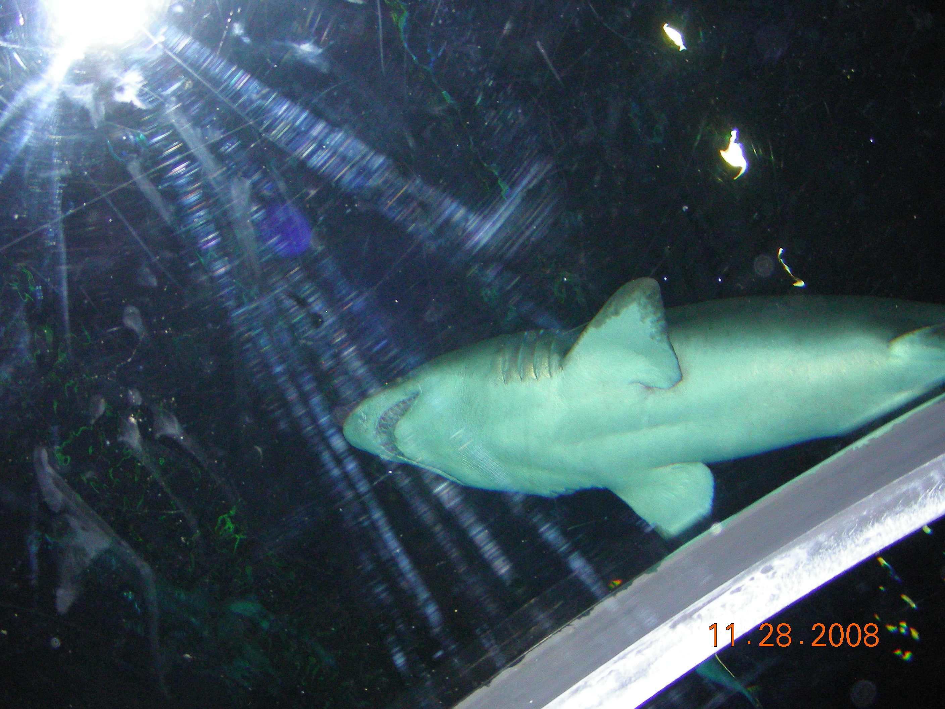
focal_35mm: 38
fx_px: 1037
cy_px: 354
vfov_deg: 37.7
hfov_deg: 49.0
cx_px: 472
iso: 200
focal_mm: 6.3
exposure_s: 1/60.1
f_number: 3.5
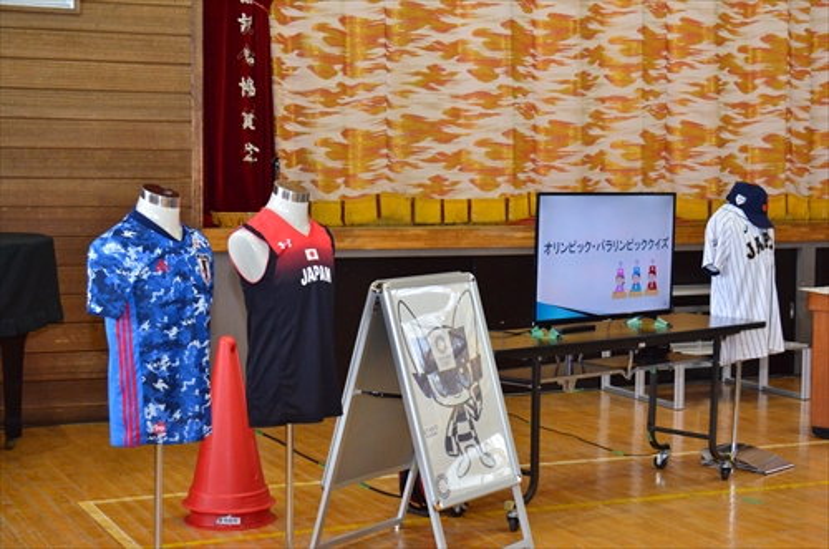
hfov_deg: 30.6
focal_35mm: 66
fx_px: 1516
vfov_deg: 20.5
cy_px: 274
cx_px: 414
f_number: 5.6
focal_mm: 44
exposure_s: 1/250
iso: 3200
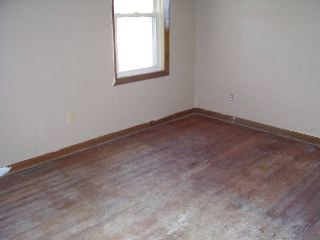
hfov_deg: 52.6
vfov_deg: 40.7
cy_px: 123
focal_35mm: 35
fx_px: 324
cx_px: 164
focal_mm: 5.6
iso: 125
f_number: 2.7
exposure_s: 1/60
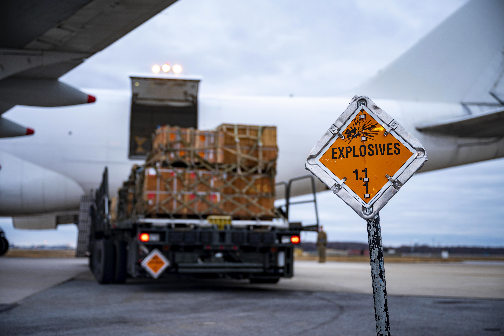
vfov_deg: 28.6
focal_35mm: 47
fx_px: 658
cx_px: 252
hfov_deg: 41.9
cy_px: 168
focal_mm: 47
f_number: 2.8
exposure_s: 1/80
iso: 160
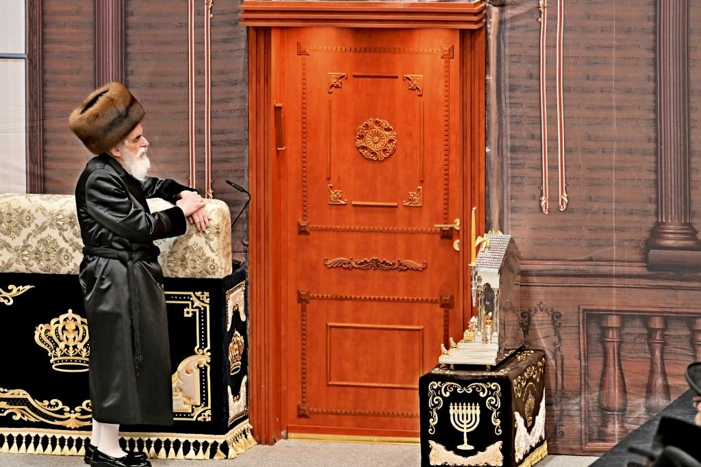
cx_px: 350
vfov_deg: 5.6
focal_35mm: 247
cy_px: 234
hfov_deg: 8.3
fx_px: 4808
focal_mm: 165
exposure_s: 1/200
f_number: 2.8
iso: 320
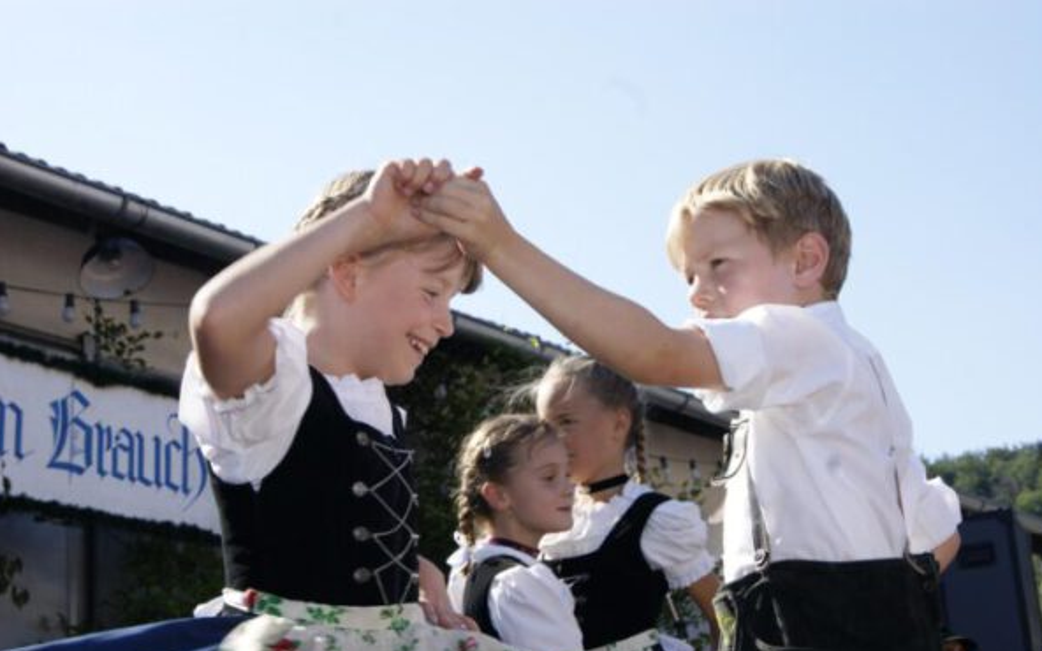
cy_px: 350
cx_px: 525
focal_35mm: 62
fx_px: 1761
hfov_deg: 33.0
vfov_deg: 21.0
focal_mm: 40
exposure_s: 1/160
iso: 100
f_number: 11
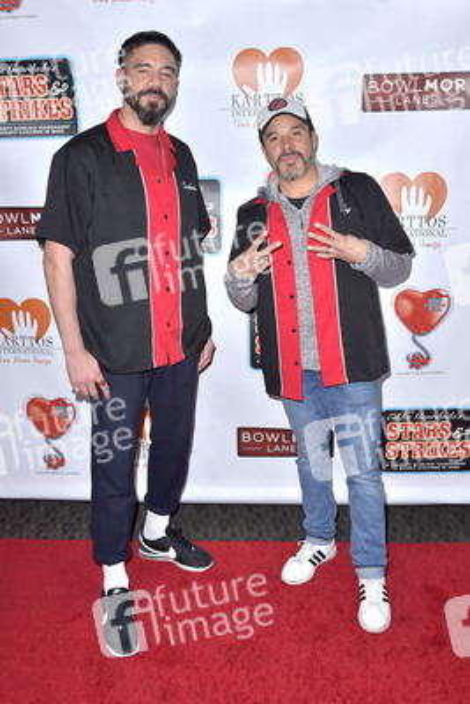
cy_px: 352
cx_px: 235
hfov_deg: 41.1
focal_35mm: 32
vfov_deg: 58.7
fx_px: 626
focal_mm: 32
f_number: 7.1
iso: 320
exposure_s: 1/250
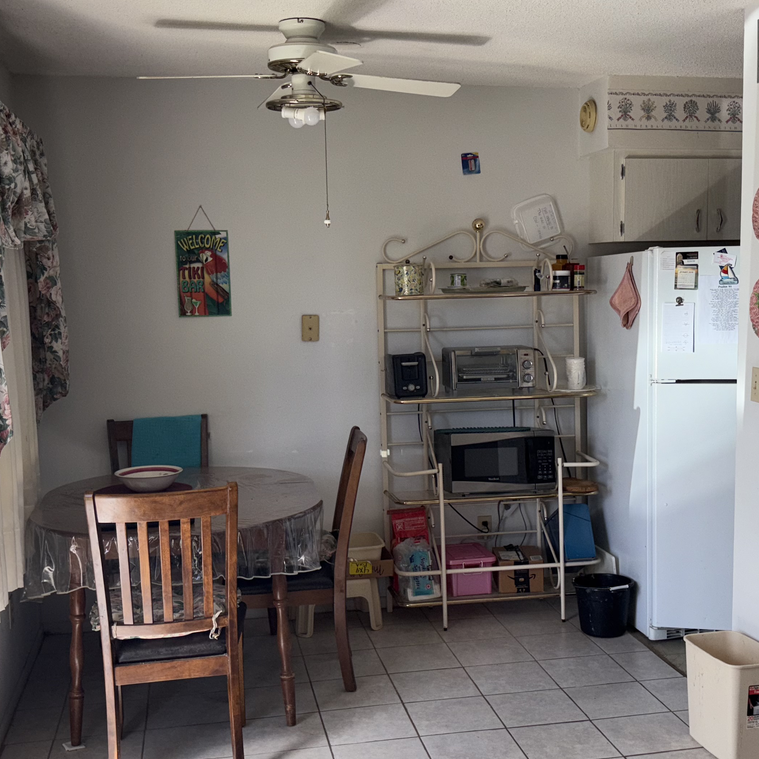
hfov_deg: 38.3
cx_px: 417
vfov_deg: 38.3
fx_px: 1091
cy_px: 392
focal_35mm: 44
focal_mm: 5.96
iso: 50
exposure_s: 1/527
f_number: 1.6
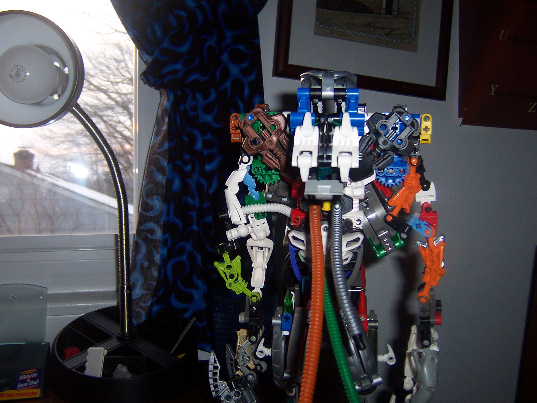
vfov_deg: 39.7
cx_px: 268
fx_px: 558
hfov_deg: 51.4
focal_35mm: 36
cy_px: 202
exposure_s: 1/60
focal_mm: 5.6
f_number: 2.8
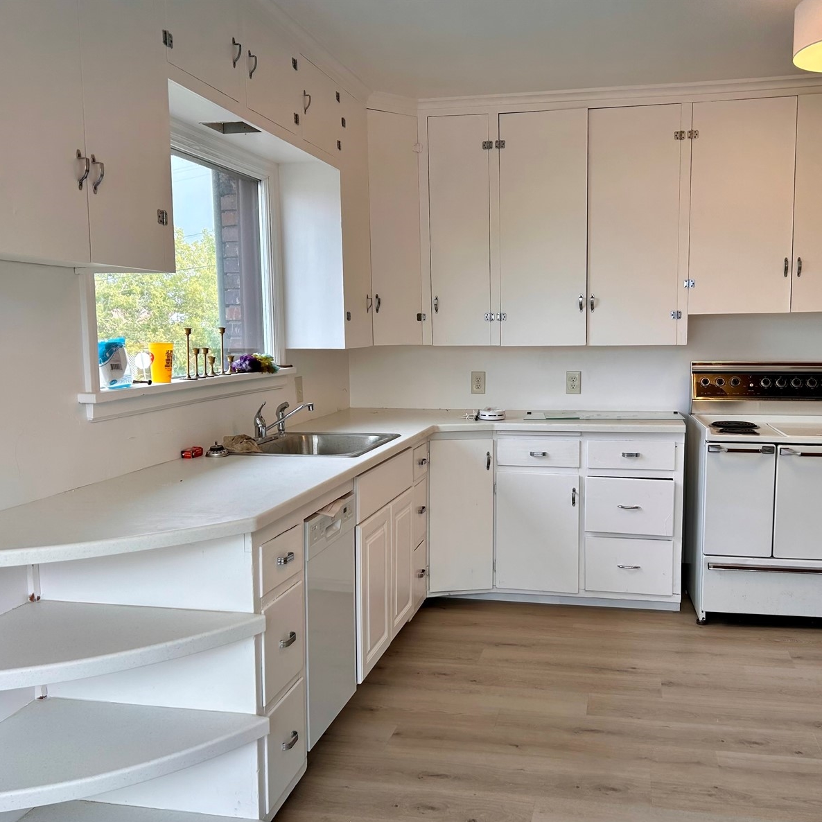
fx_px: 833
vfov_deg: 52.5
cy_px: 414
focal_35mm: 31
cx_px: 473
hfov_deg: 52.3
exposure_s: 1/306
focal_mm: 5.7
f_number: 1.5
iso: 50
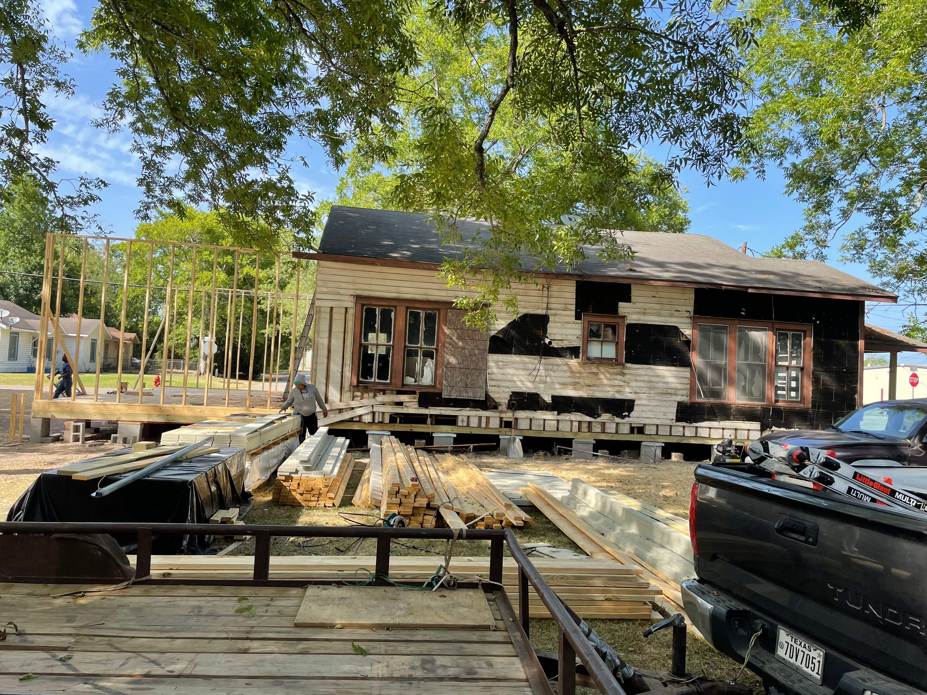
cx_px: 464
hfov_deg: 67.3
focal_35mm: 26
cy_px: 348
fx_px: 696
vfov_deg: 53.1
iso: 32
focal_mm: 4.2
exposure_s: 1/769
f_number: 1.6
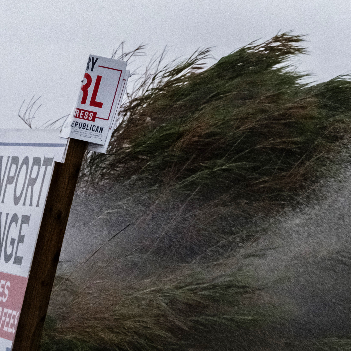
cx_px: 285
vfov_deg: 7.4
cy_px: 221
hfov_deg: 7.4
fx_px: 2707
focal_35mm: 236
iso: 4000
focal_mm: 61
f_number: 5.6
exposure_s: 1/500
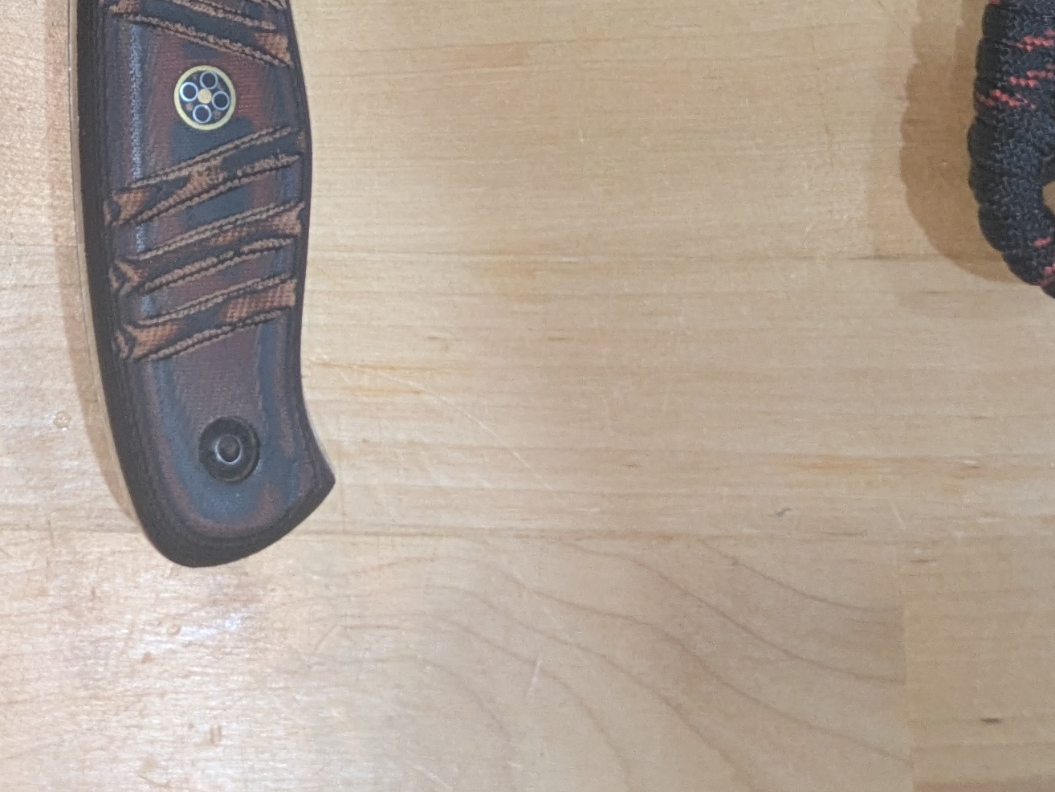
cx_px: -373
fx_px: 2682
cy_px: -561
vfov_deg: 14.9
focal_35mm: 88
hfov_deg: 20.1
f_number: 1.89
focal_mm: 5.43
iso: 430
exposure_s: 1/120
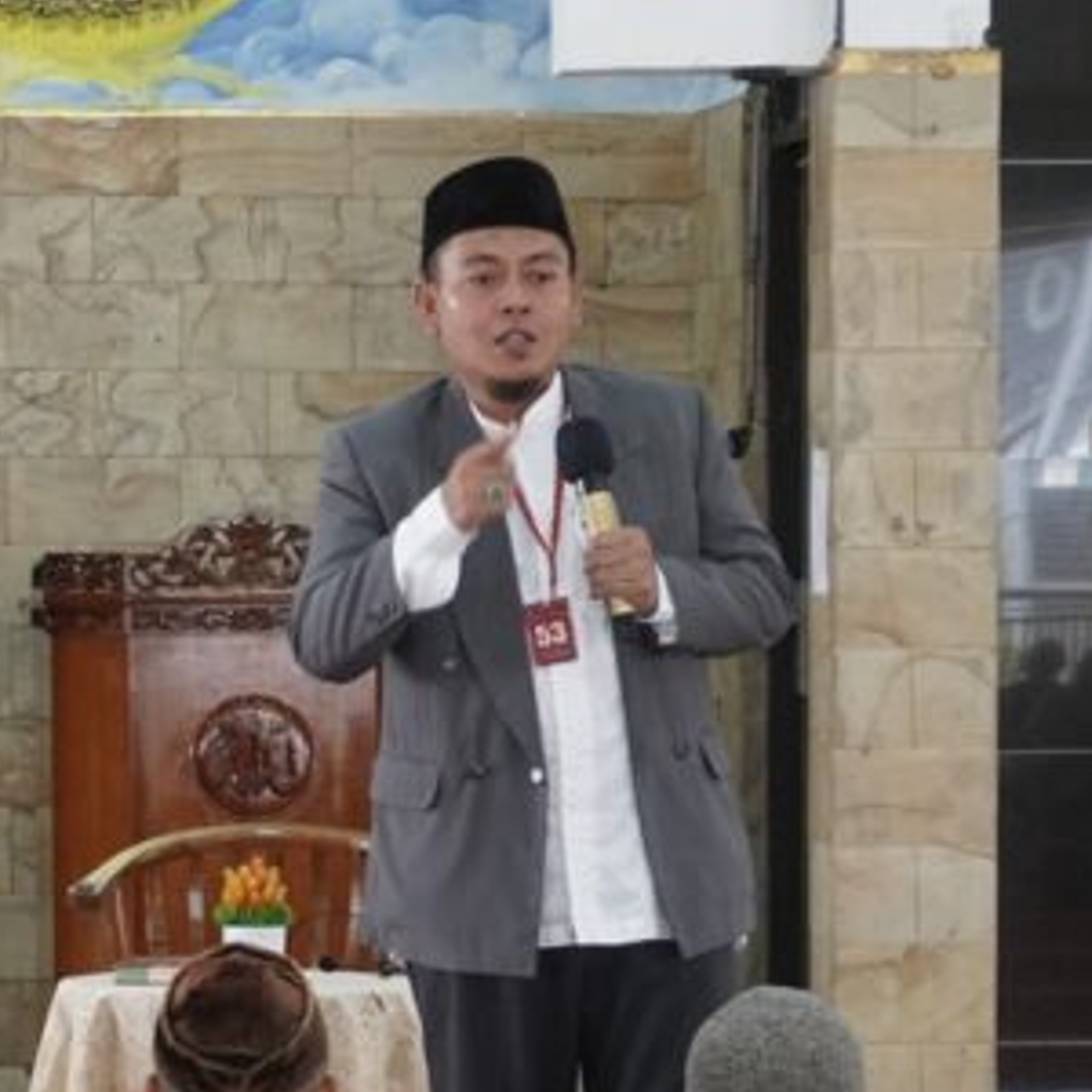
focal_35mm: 163
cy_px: 779
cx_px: 87
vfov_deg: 10.7
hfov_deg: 10.7
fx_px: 5818
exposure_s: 1/80
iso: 2000
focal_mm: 50
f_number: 5.6
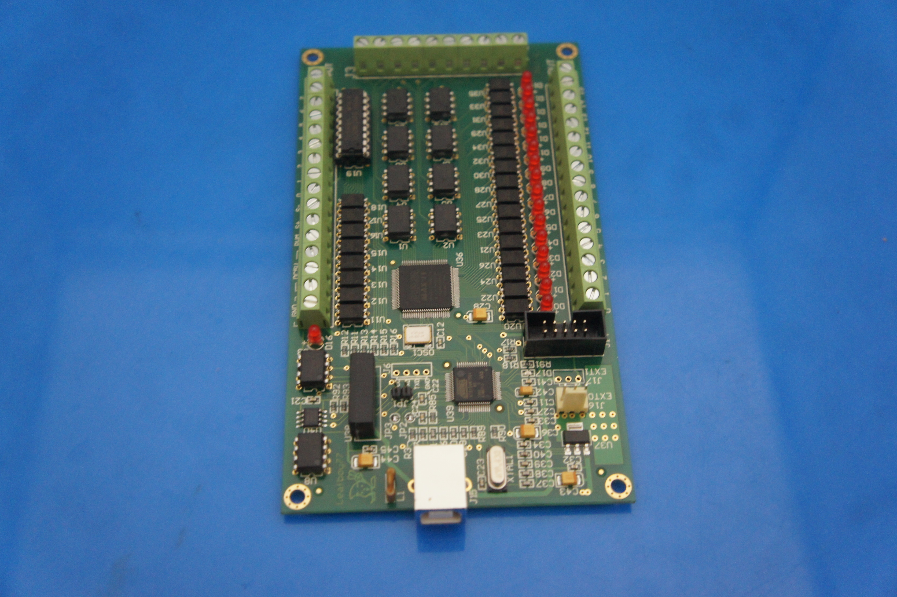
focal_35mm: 44
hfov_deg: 45.0
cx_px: 448
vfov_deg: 30.8
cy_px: 298
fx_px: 1083
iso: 1600
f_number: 4
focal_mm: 29
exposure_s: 1/6
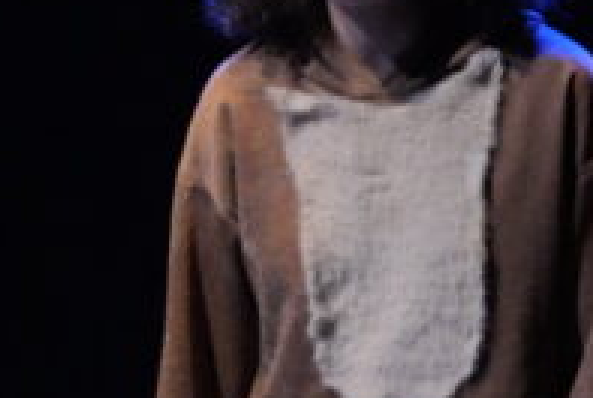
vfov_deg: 5.0
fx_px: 4586
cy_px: 279
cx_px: -151
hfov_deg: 7.3
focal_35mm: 278
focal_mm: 73
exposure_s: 1/160
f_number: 5.6
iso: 6400
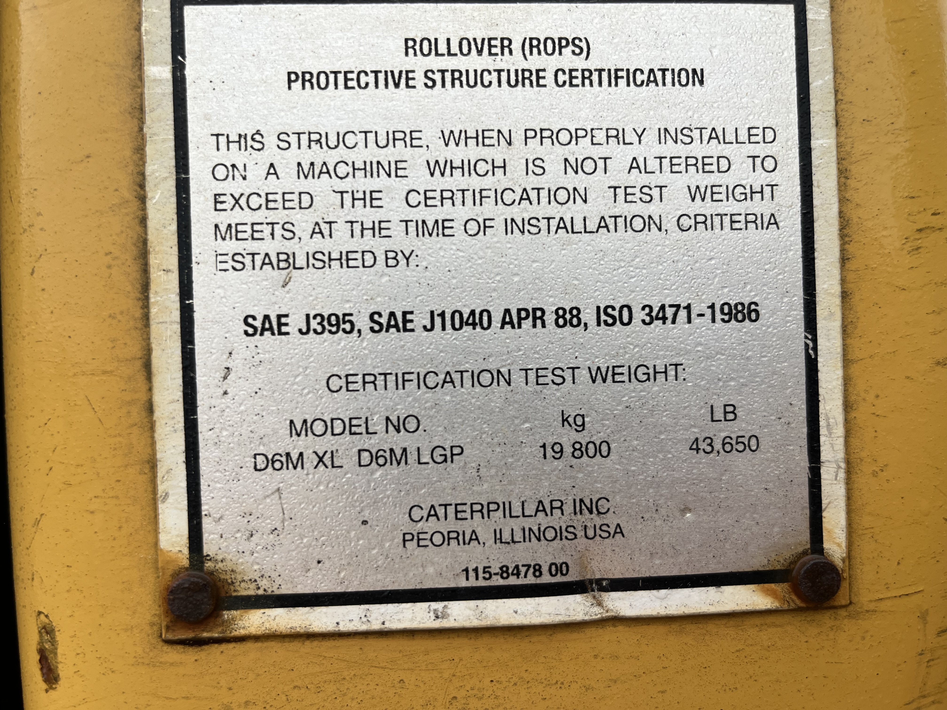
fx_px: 711
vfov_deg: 53.1
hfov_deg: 67.3
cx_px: 474
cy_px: 355
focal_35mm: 26
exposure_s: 1/122
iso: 32
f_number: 1.6
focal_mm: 5.1
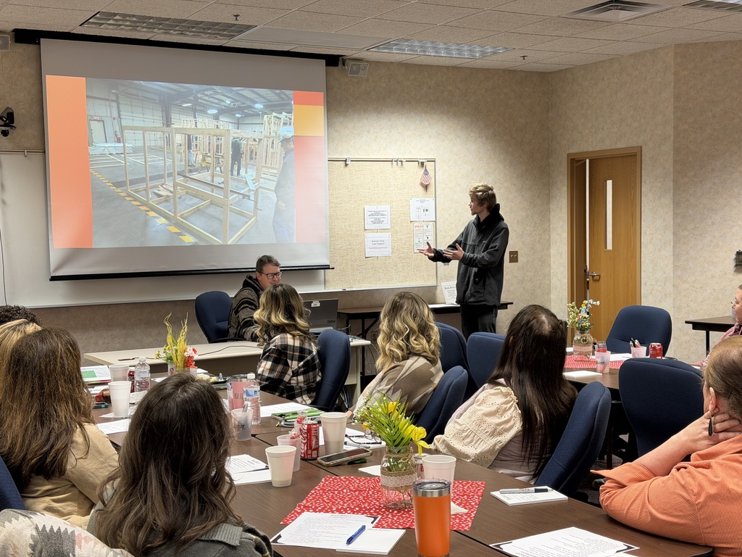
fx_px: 1029
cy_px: 278
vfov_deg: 30.3
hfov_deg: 39.7
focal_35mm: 48
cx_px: 371
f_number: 1.78
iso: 125
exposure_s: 1/60
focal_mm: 6.76
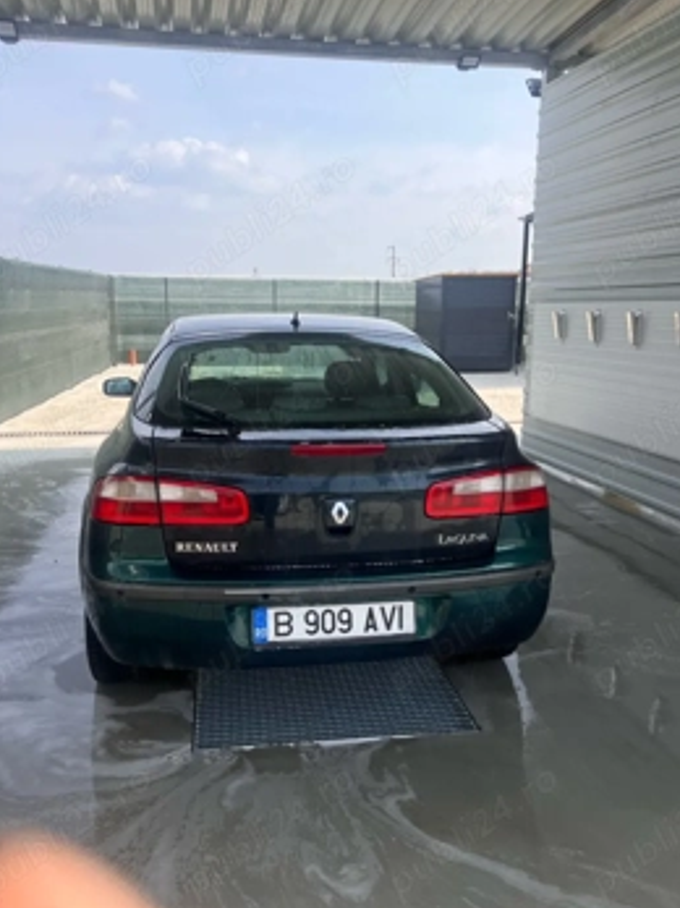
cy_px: 455
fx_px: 786
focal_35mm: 30
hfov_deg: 46.8
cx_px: 322
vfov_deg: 60.0
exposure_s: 1/2841
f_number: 1.5
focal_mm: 5.7
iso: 50
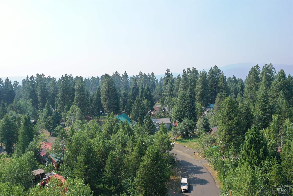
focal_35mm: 28
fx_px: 228
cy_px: 98
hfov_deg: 65.5
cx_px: 146
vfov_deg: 46.4
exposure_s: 1/400
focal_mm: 10.26
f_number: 5.6
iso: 100
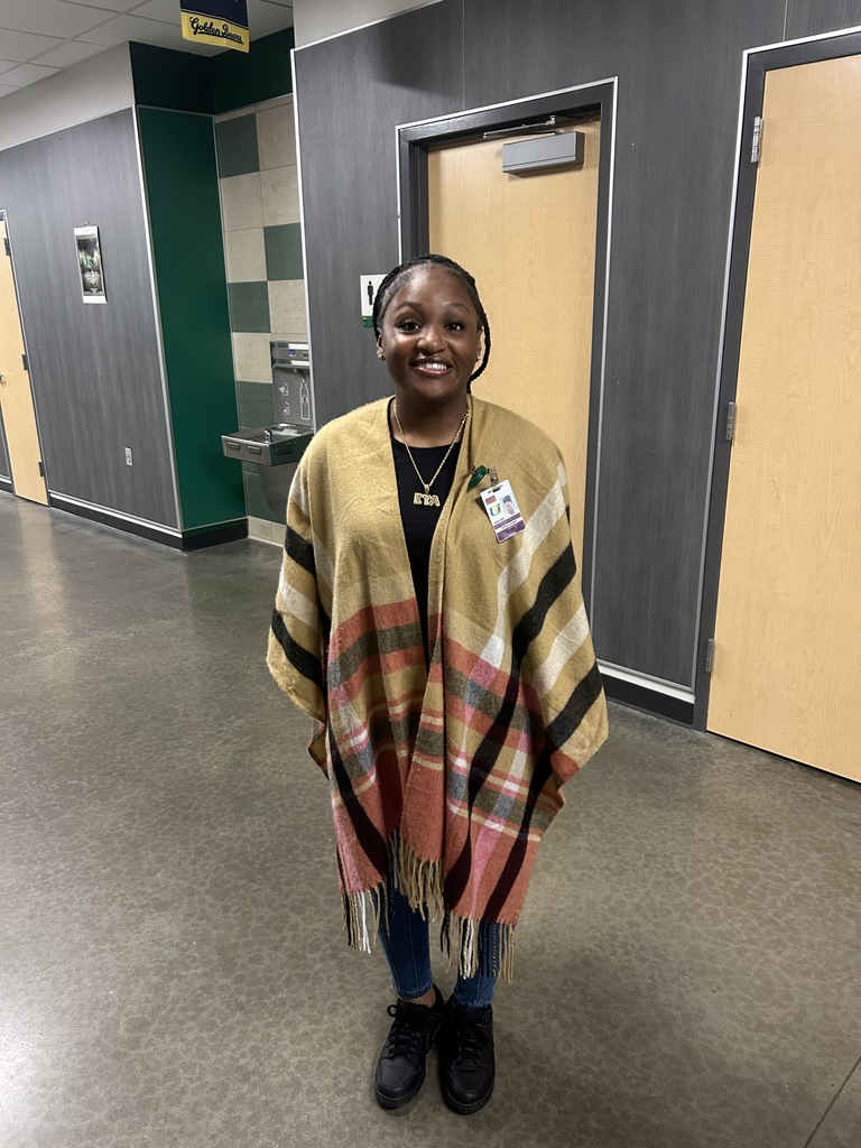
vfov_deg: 67.3
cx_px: 430
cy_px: 574
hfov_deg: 53.1
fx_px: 862
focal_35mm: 26
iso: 250
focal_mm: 5.7
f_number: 1.5
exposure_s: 1/59
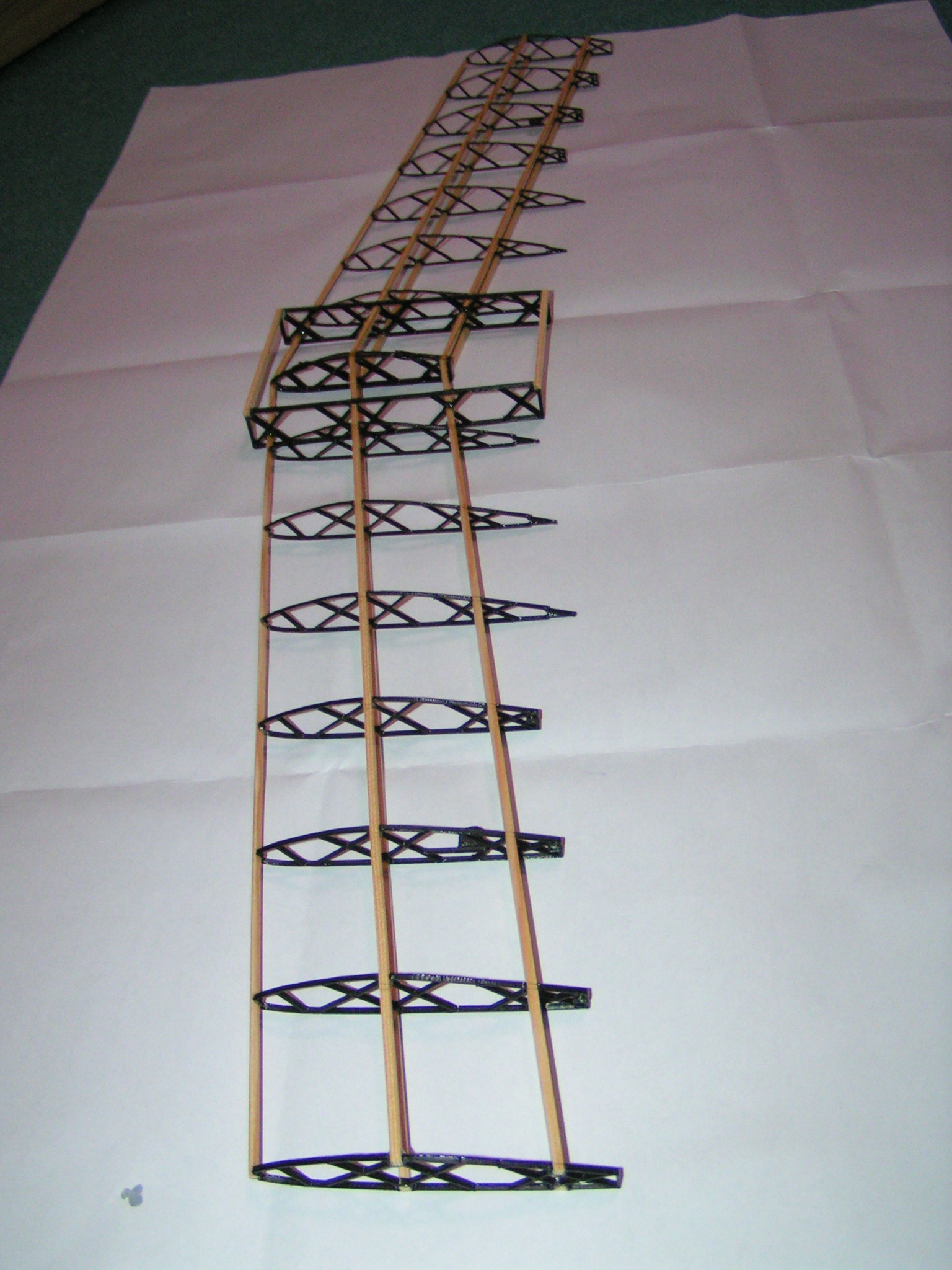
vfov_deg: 49.0
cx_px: 476
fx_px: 1393
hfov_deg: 37.7
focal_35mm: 38
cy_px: 635
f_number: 2.8
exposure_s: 1/40
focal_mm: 5.8
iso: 200
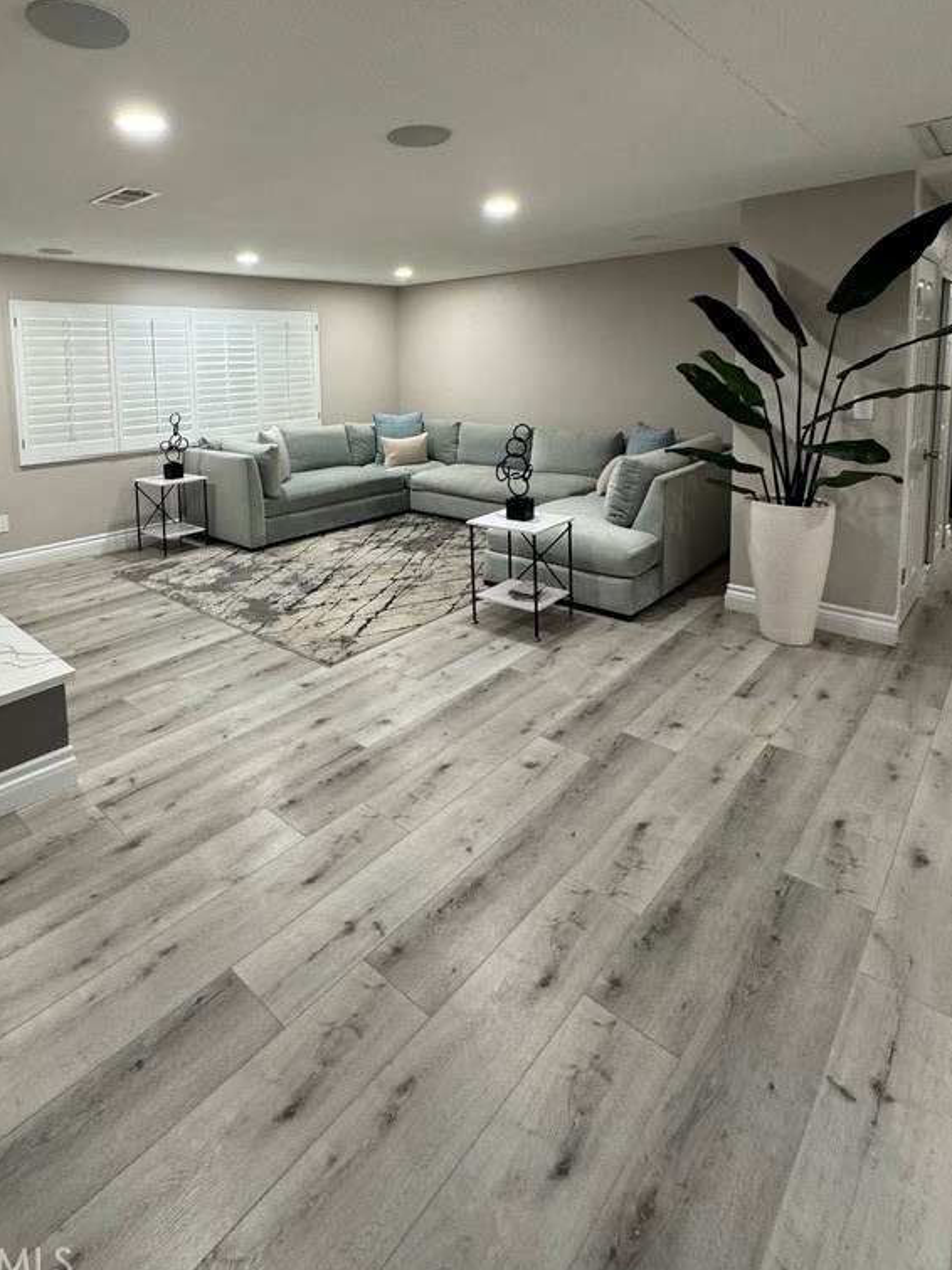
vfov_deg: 81.9
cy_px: 426
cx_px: 345
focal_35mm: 19
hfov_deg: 67.4
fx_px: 697
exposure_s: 1/60
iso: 200
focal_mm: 2.22
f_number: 2.2
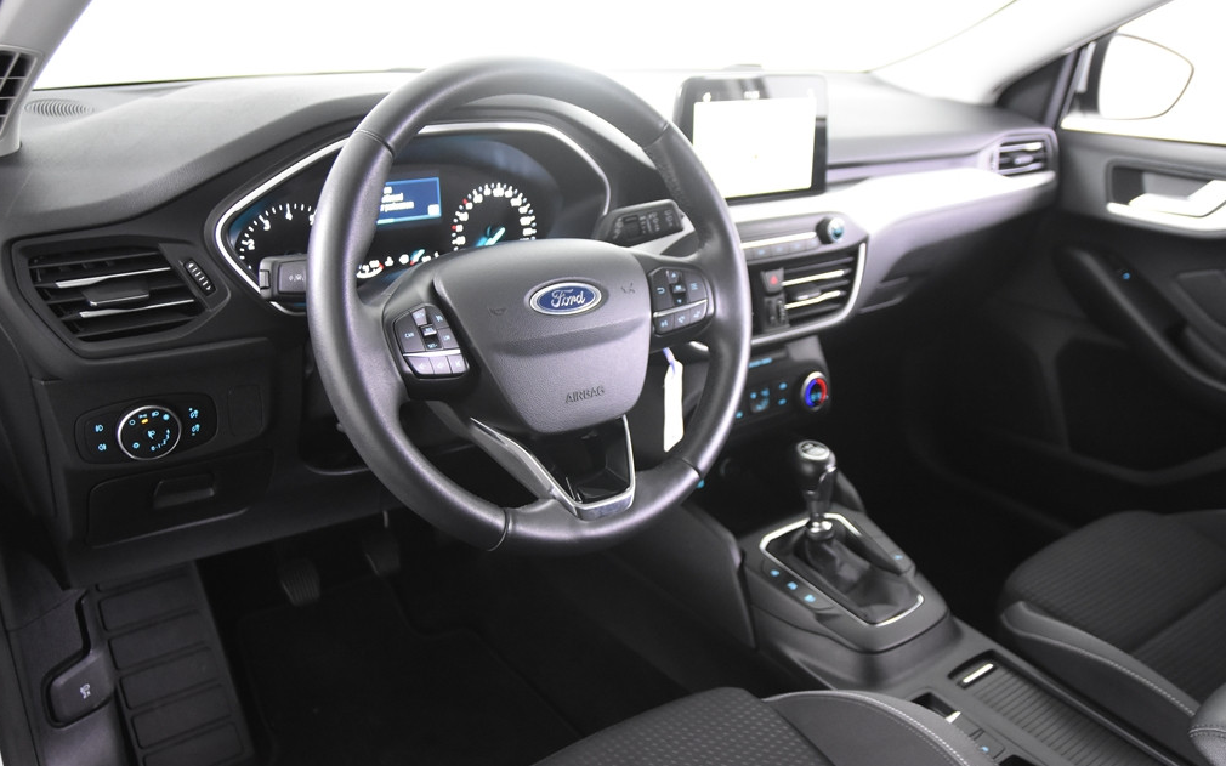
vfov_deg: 40.6
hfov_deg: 61.2
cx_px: 614
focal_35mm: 31
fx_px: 1036
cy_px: 402
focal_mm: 20
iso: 2800
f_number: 2.8
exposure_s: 1/30
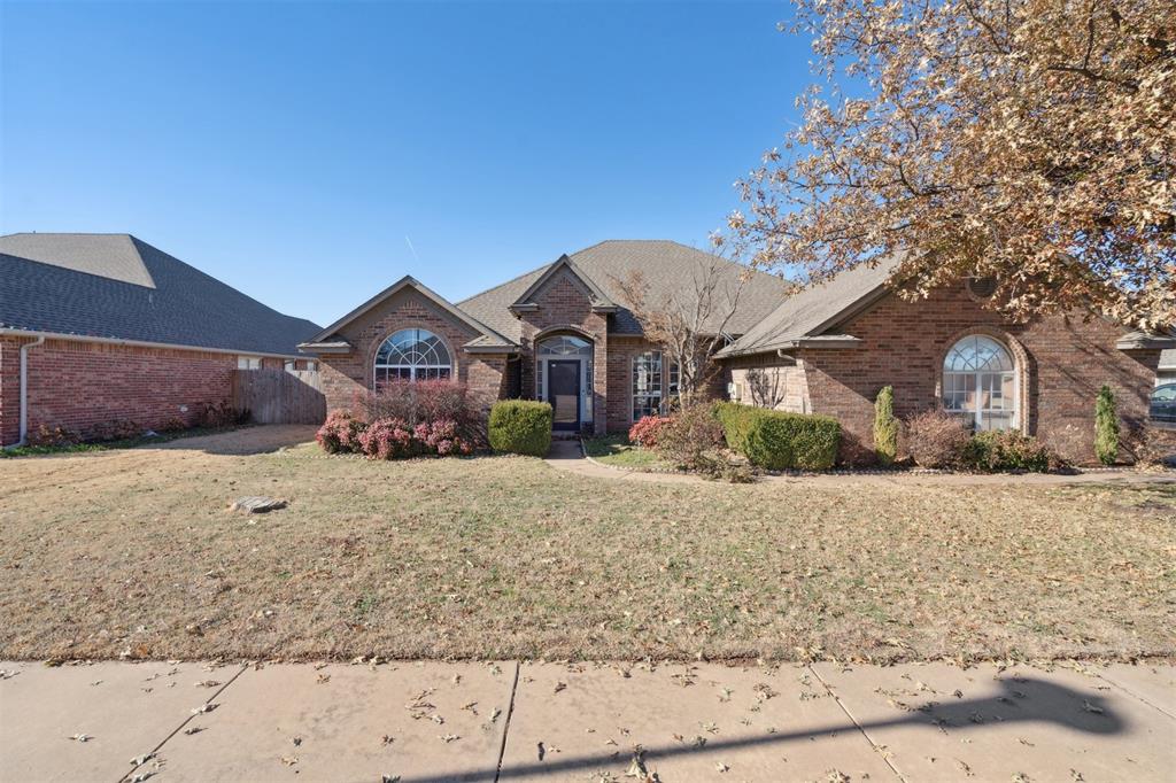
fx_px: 522
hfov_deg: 96.8
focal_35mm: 16
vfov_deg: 73.7
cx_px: 588
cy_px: 392
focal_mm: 16
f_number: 7.1
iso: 200
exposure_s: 1/500
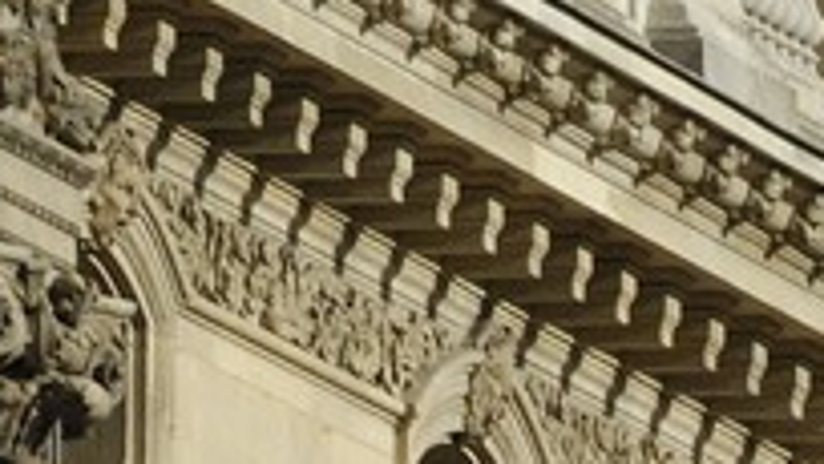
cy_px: 2134
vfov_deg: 0.7
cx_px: 2076
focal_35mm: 1719
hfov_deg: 1.3
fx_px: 37578
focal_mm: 140
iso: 100
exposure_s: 1/200
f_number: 11
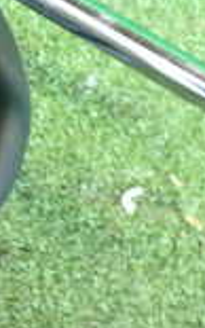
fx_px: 1098
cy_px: 104
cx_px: -216
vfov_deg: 16.9
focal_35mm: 123
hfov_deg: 9.8
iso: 500
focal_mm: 5.4
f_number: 2.3
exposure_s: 1/30
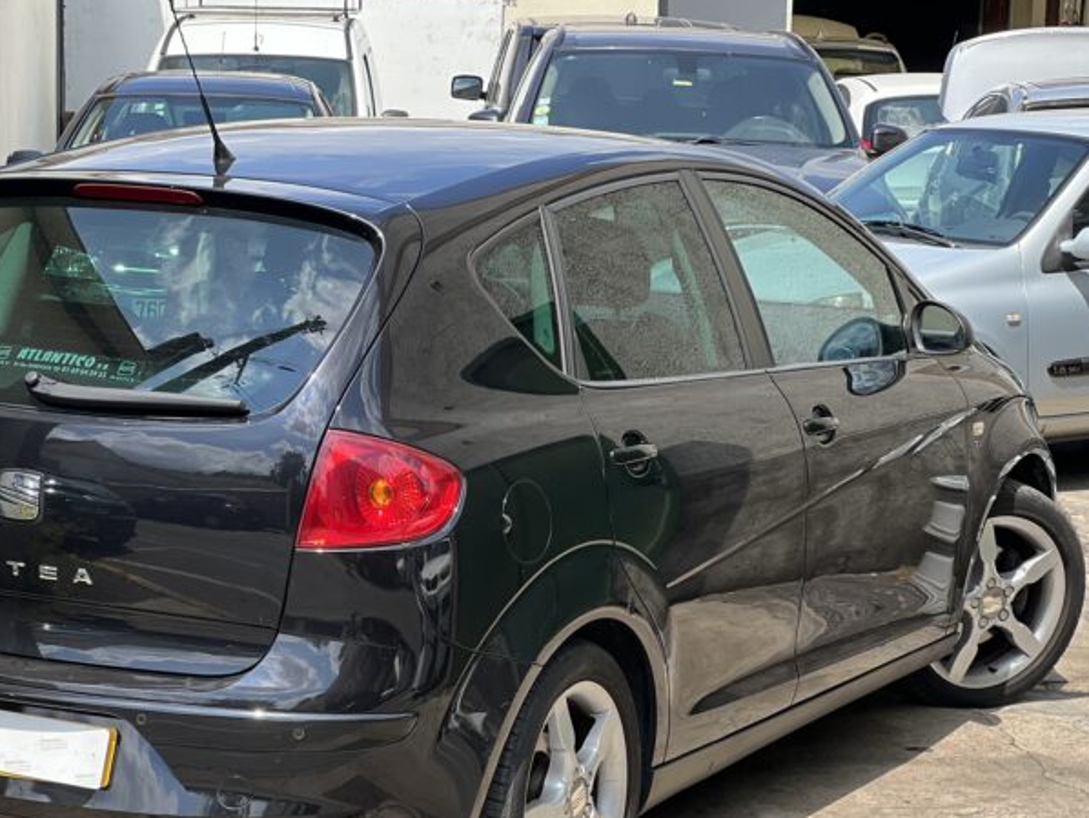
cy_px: 537
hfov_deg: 19.0
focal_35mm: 103
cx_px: 430
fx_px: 3242
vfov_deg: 14.4
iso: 25
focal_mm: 9
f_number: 2.8
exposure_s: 1/253
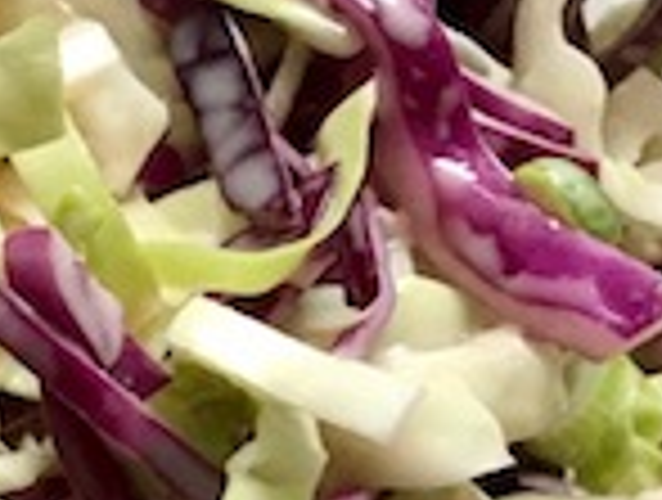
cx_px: -585
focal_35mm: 152
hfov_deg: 11.8
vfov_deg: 9.8
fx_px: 2914
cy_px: 455
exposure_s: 1/20
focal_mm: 3.99
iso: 40
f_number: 1.8
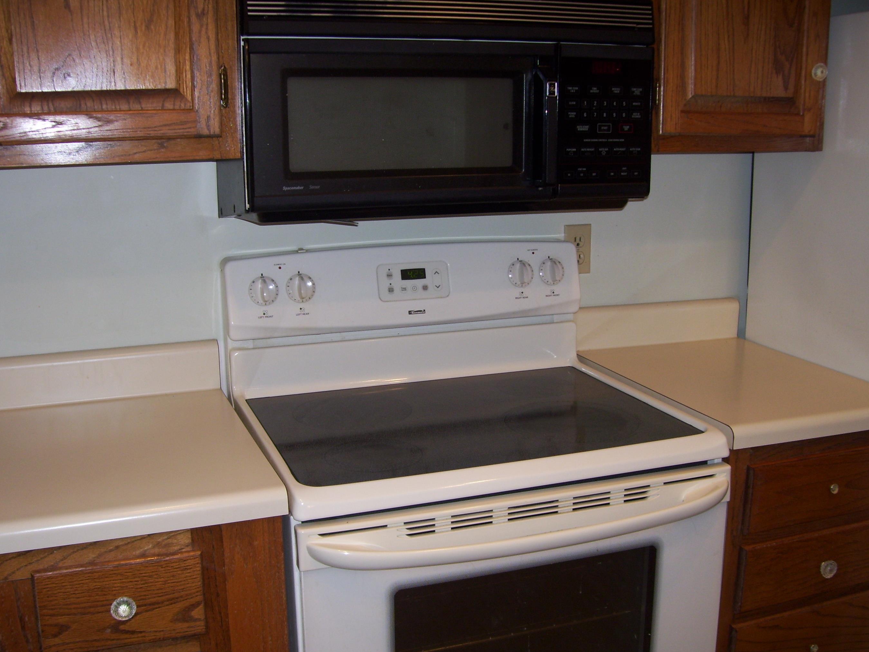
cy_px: 340
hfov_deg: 49.0
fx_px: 954
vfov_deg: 37.7
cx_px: 417
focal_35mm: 38
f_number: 2.7
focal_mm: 6
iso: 80
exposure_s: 1/60
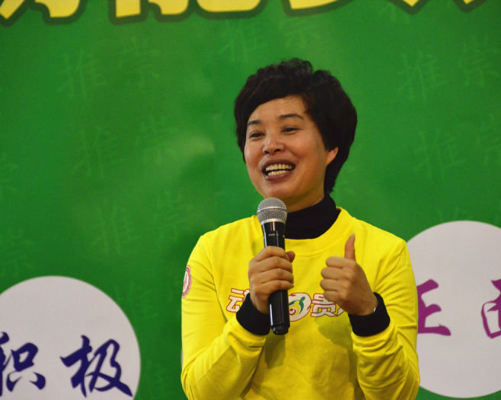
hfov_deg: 8.4
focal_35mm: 231
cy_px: 200
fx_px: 3418
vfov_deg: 6.7
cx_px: 263
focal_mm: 135
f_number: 5.6
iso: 3200
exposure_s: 1/125
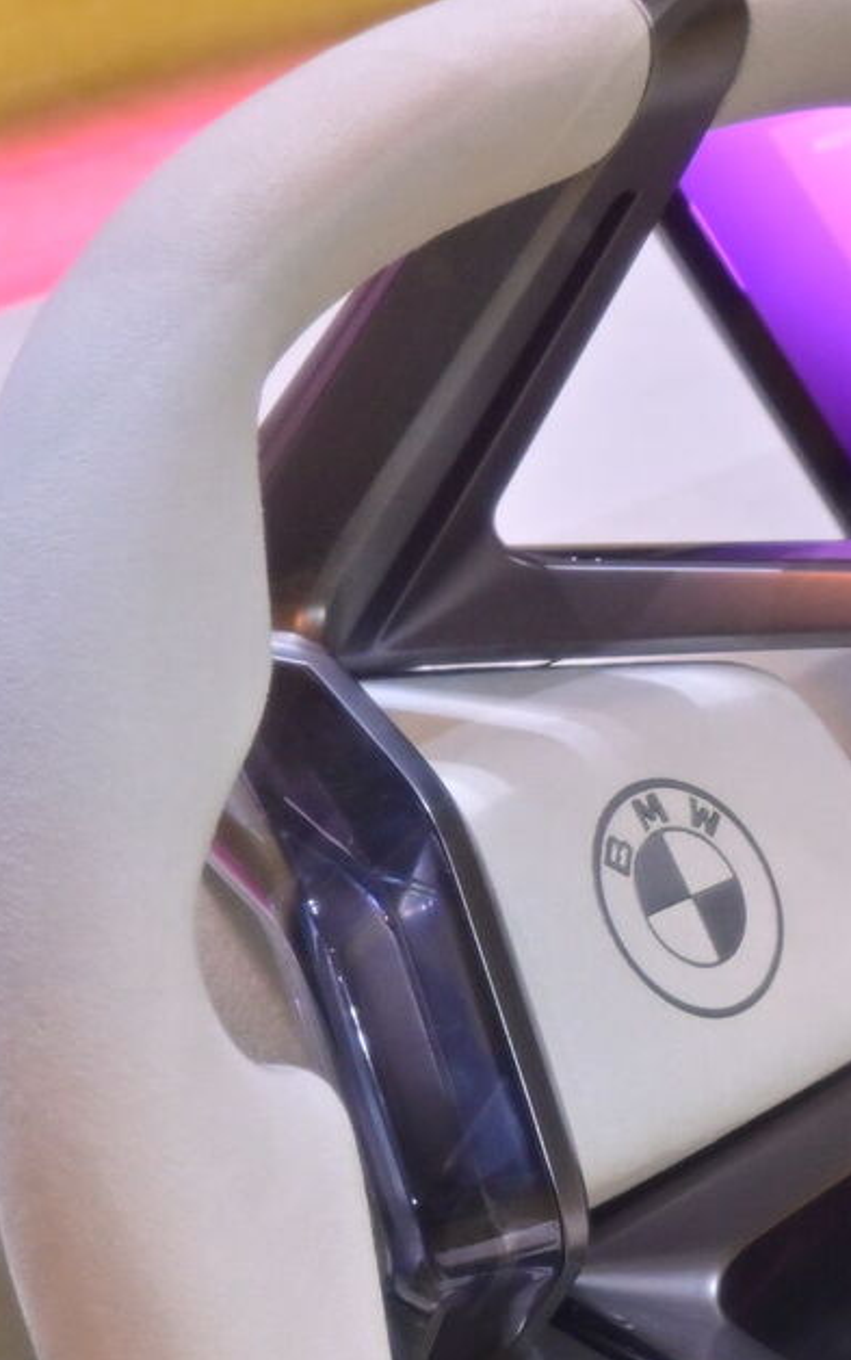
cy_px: 864
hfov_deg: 8.0
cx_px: 890
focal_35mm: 164
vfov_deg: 12.8
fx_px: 6064
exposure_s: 1/60
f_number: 5.3
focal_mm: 35
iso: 500
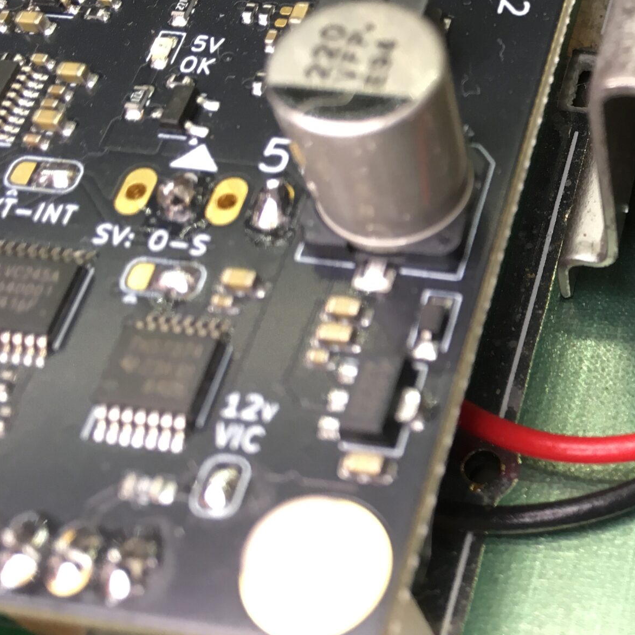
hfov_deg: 28.1
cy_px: 378
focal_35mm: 56
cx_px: 683
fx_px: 1162
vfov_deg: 30.5
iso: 64
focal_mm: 4.15
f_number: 2.2
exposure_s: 1/33
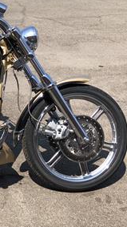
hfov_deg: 15.7
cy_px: 124
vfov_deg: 30.6
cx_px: -77
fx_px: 413
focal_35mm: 69
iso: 20
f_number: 1.8
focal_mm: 3.99
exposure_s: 1/1567
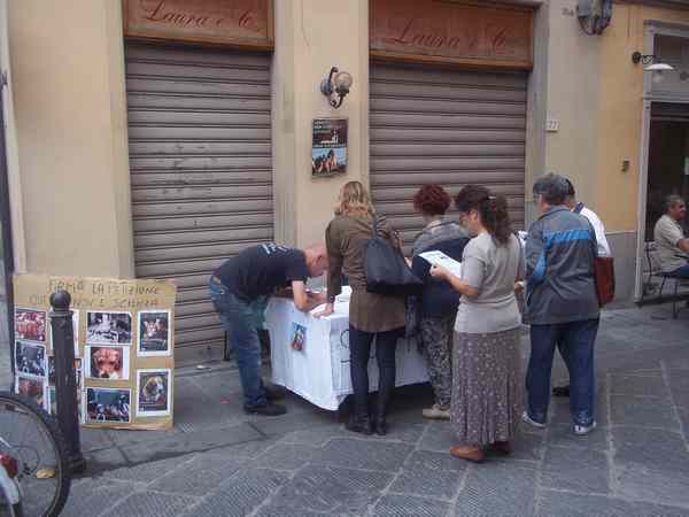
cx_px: 344
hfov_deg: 51.4
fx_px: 717
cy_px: 258
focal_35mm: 36
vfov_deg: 39.7
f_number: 3.1
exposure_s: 1/200
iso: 80
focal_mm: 6.5
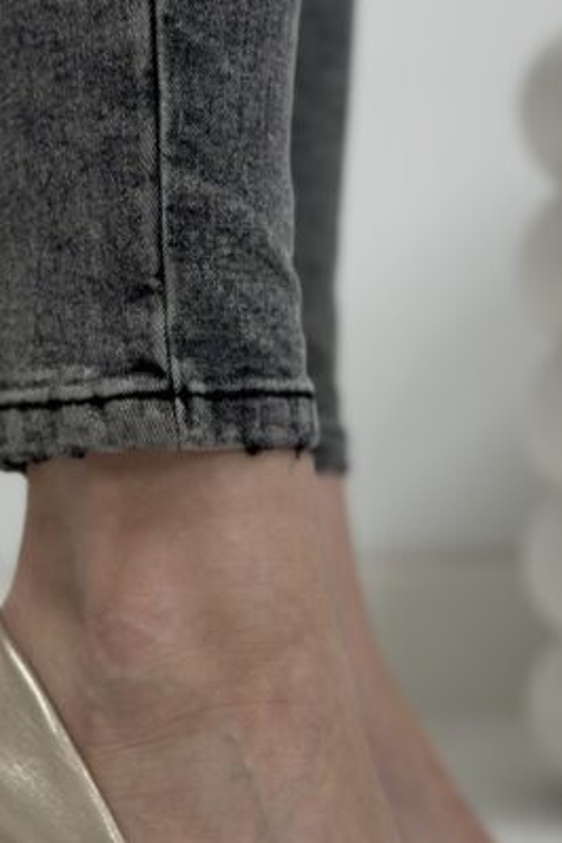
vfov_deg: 20.1
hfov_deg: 13.7
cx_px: 346
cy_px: 729
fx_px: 2341
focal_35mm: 100
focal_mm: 6.86
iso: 125
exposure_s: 1/100
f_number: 1.78
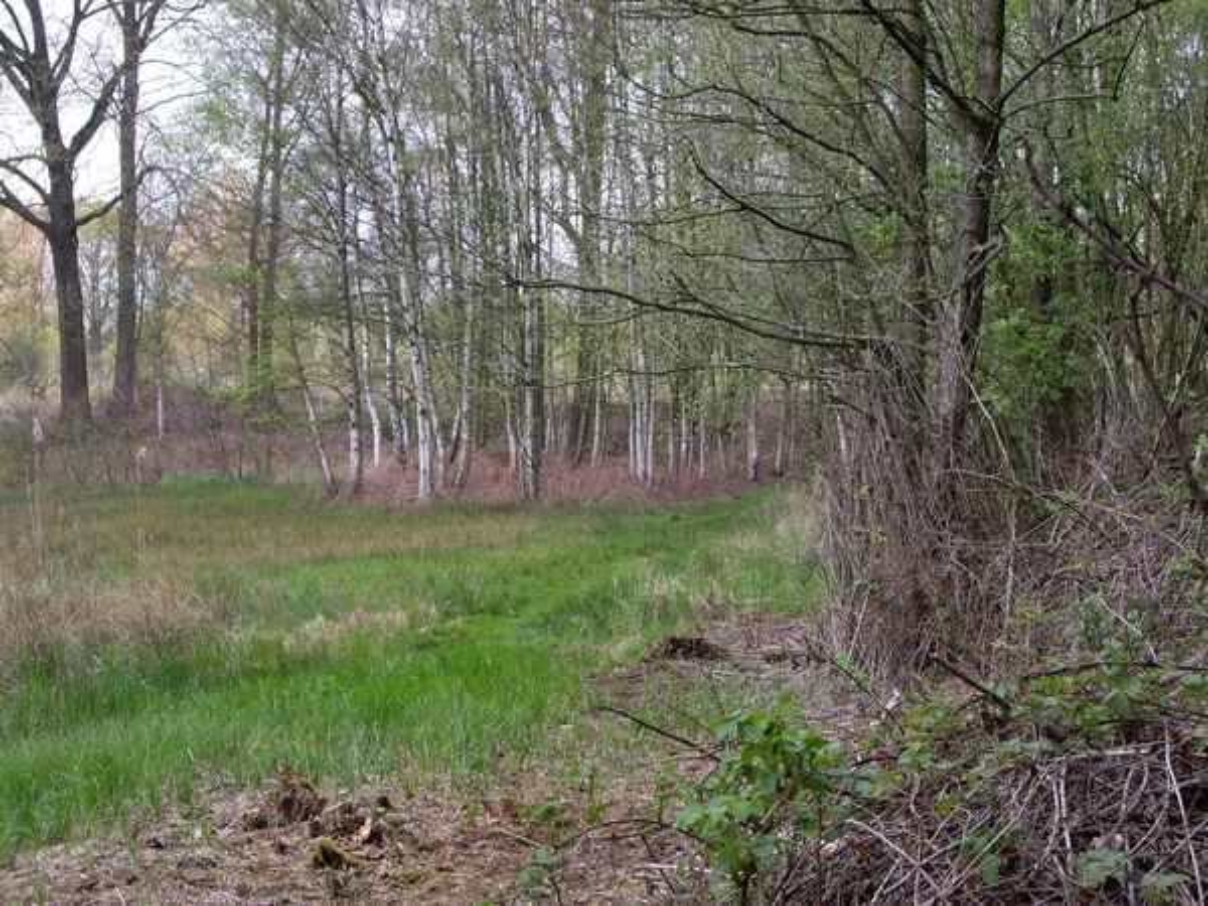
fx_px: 2303
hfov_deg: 29.4
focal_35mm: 66
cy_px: 453
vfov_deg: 22.3
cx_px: 604
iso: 64
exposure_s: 1/100
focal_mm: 10.7
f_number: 5.8
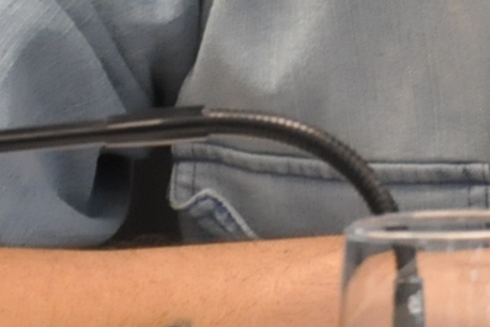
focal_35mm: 849
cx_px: 594
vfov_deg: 1.6
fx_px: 11555
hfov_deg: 2.4
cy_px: -448
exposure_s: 1/100
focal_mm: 105
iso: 2000
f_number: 5.6
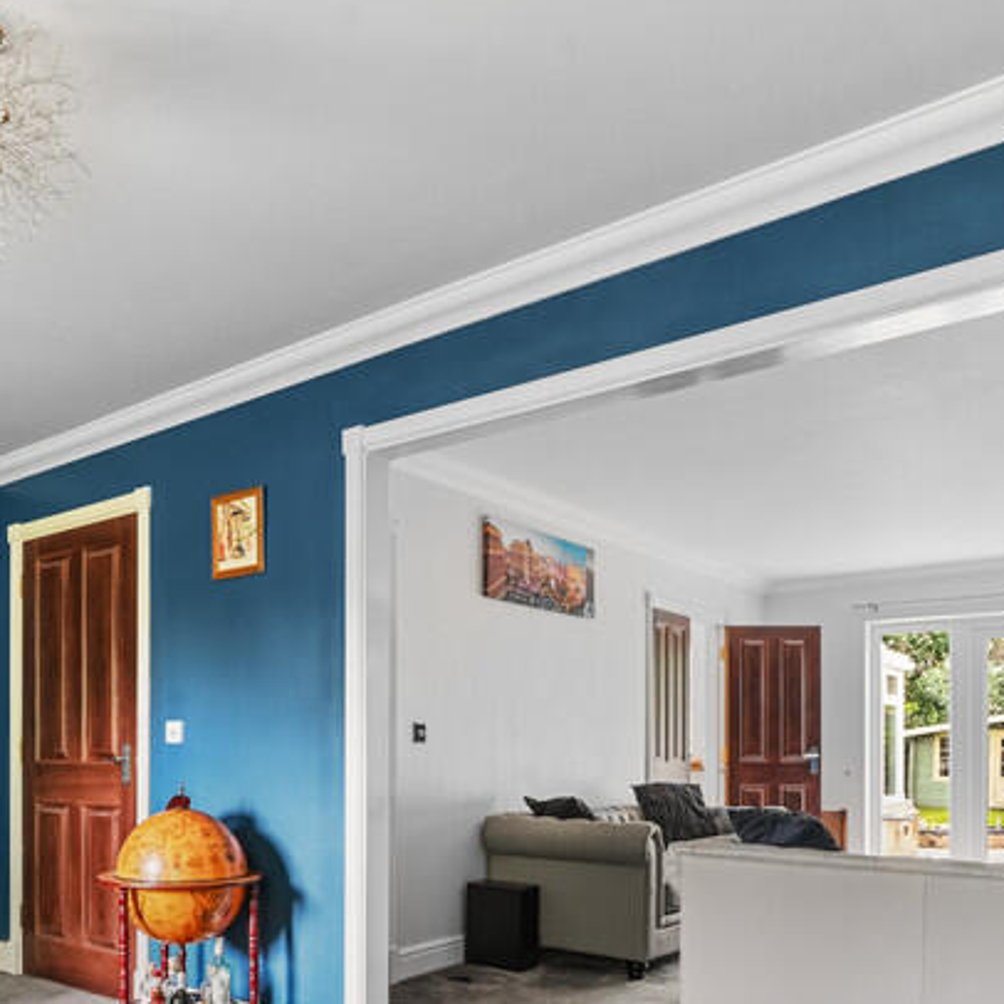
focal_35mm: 30
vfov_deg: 51.4
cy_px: 768
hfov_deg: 51.3
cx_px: 230
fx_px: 984
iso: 400
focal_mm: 14
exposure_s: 1.3
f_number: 8
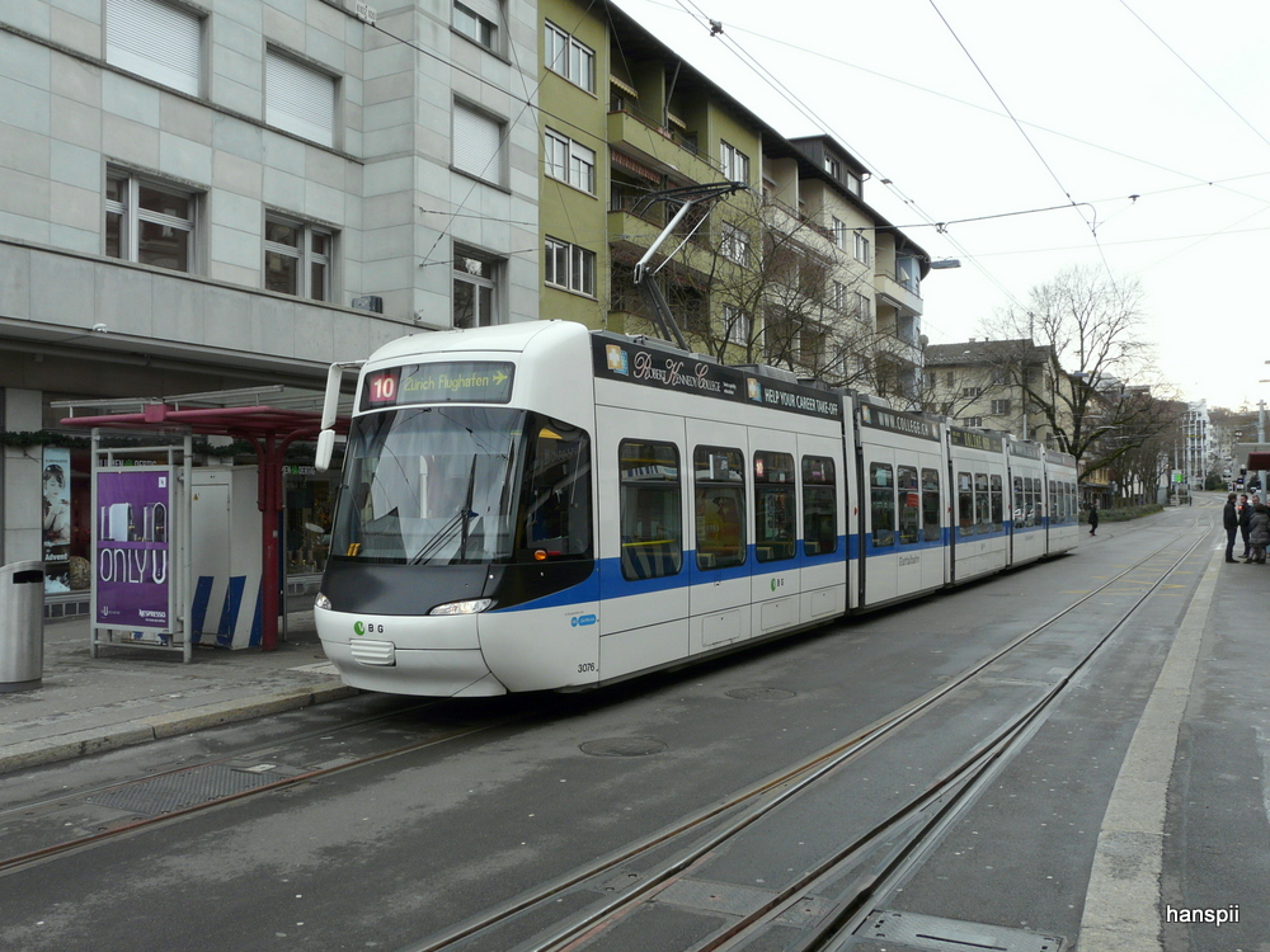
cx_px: 635
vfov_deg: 46.8
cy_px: 476
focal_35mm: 30
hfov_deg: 60.0
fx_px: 1101
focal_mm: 4.9
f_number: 4
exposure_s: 1/125
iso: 100
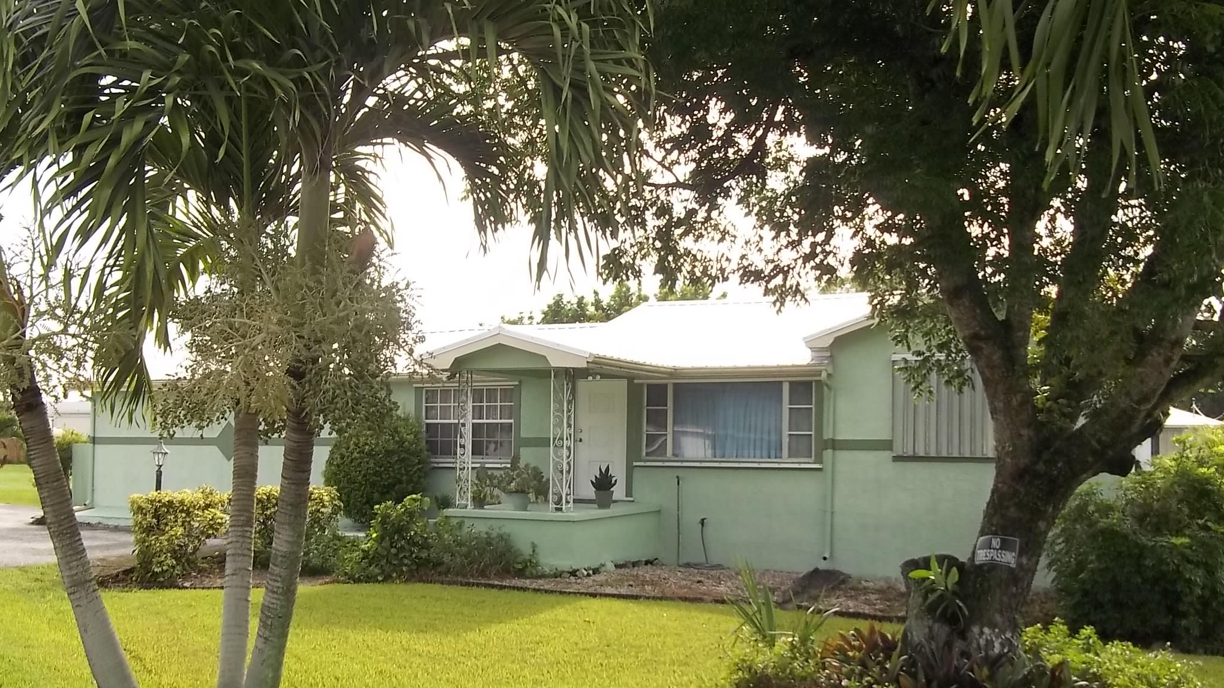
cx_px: 613
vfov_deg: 33.6
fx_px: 1136
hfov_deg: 56.6
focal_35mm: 35
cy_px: 412
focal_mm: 5.7
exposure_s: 1/60
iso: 80
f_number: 8.8
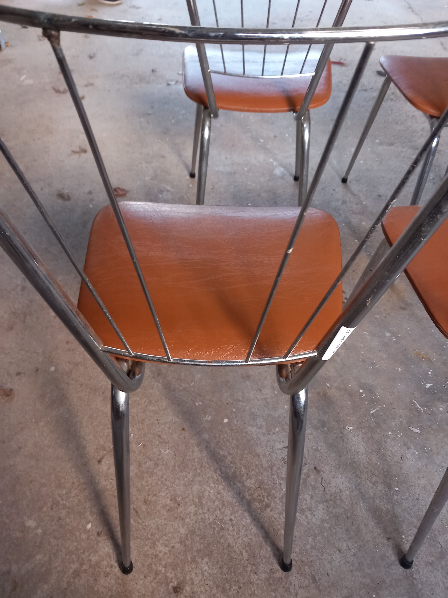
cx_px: 224
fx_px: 466
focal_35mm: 27
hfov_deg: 51.4
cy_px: 299
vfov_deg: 65.3
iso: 160
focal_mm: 4
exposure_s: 1/50
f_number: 1.8
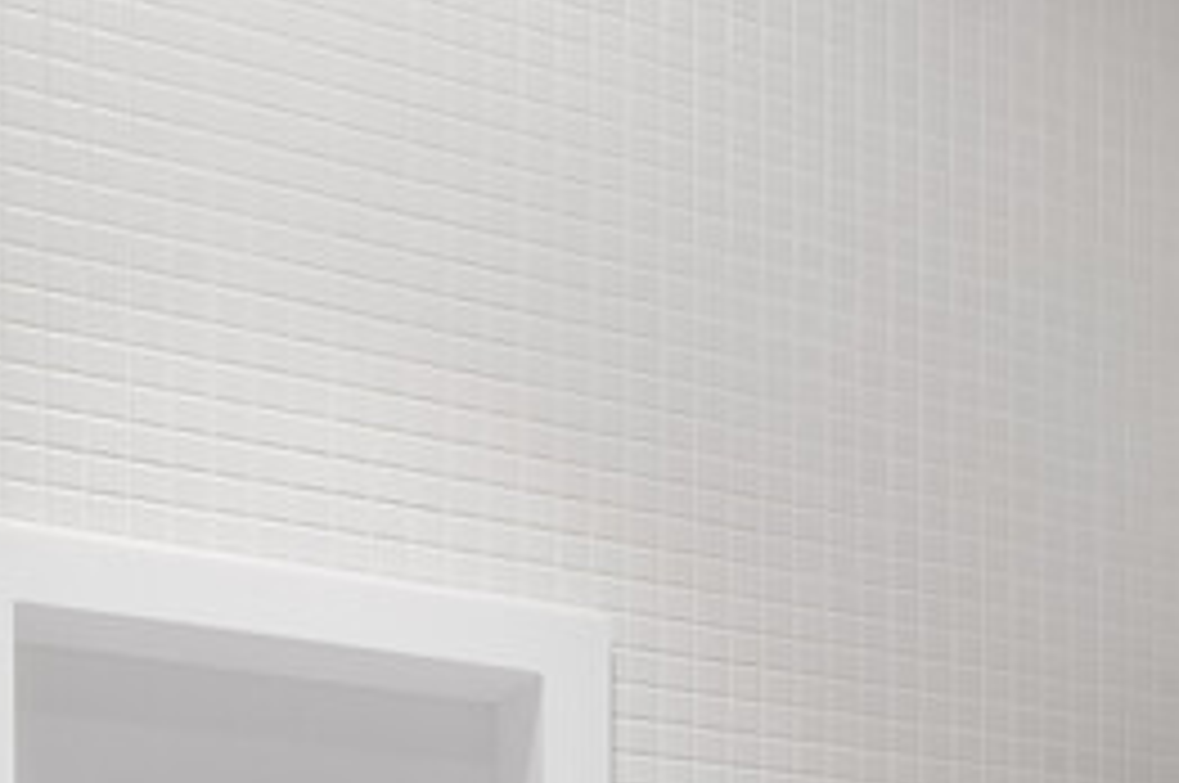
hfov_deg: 21.2
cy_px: 1341
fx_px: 2813
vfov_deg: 14.3
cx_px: 1575
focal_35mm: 86
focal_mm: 15
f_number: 8
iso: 500
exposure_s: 1/6
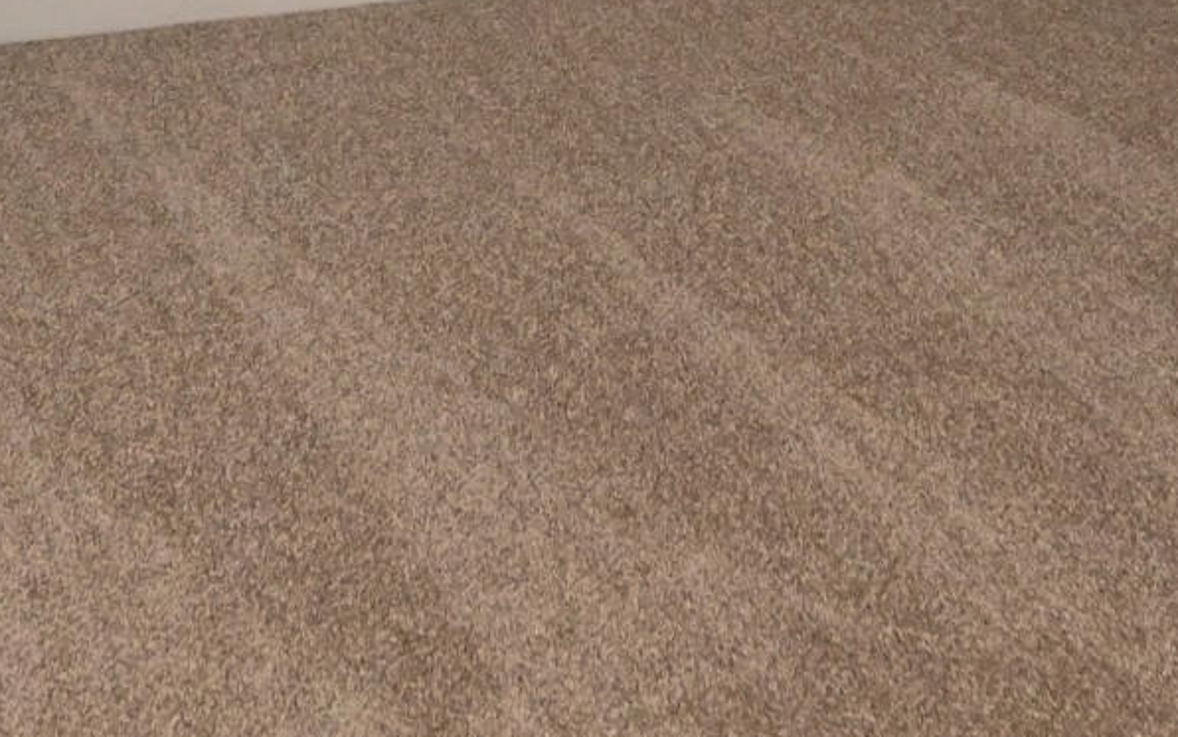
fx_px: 2634
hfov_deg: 25.2
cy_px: -771
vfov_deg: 13.5
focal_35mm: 82
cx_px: 551
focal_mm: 16
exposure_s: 1/60
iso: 3600
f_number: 4
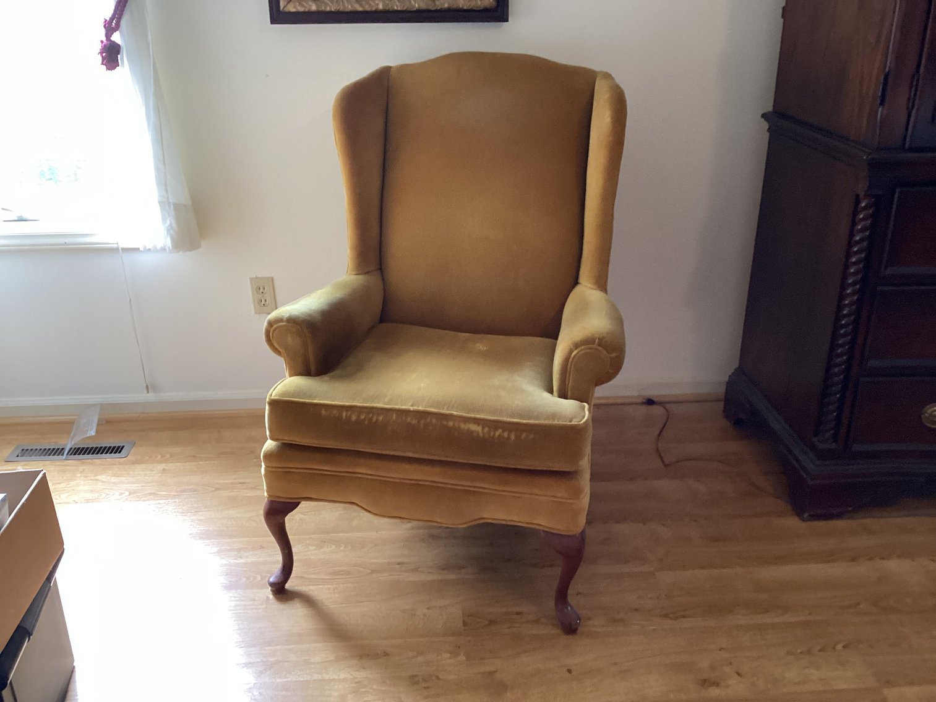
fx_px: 838
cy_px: 351
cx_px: 468
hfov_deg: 58.3
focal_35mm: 31
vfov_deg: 45.4
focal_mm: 3.3
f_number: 2.4
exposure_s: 1/60
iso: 250
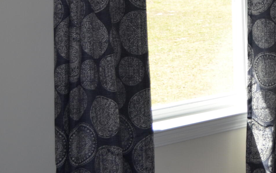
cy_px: -33
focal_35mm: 116
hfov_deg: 16.9
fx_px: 873
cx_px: 361
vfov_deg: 11.1
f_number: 4
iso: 200
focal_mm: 24
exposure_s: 1/125
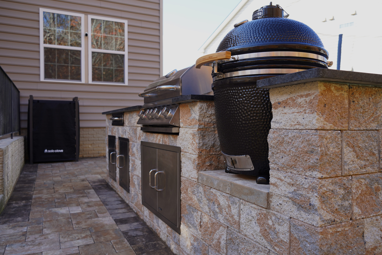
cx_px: 191
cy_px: 128
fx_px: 297
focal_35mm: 28
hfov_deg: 65.5
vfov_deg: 46.4
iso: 100
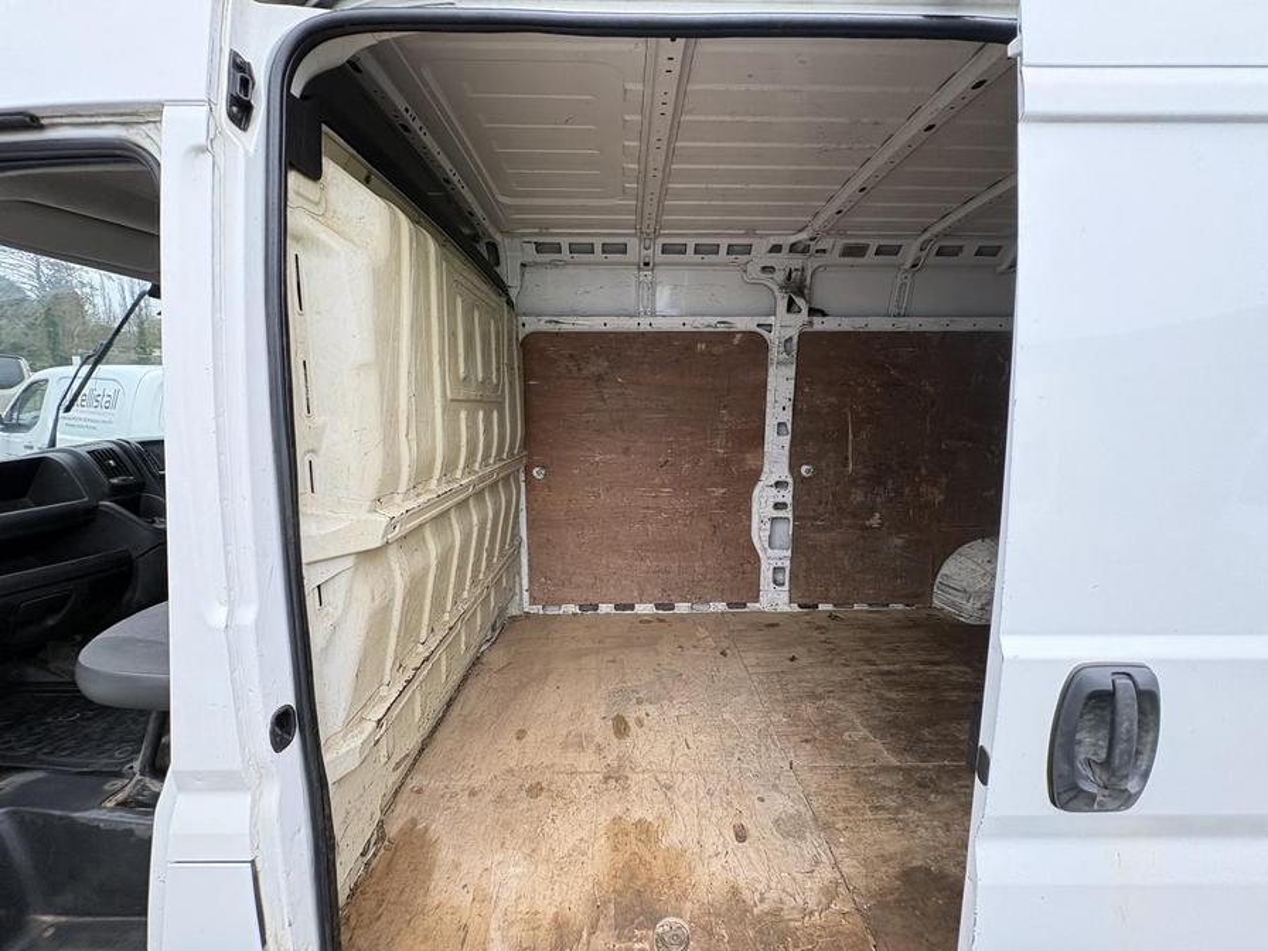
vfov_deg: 85.7
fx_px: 513
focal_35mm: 14
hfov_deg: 102.1
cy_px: 476
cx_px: 634
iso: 125
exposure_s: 1/99
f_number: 2.2
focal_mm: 2.22
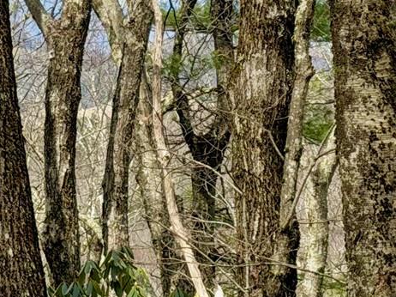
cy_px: 27
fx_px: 2435
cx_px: 135
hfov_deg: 9.3
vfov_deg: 7.0
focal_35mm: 213
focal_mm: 6.76
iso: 64
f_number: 1.78
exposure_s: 1/3378
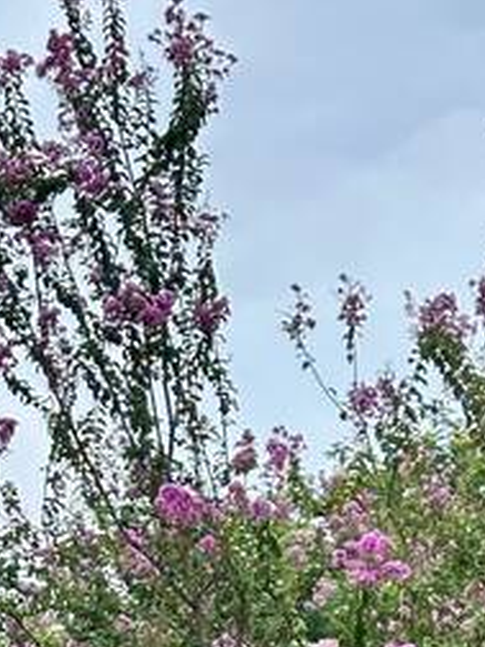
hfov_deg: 7.0
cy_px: 929
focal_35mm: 206
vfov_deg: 9.4
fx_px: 3848
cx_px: 883
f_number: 1.78
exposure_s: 1/1145
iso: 64
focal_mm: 6.86
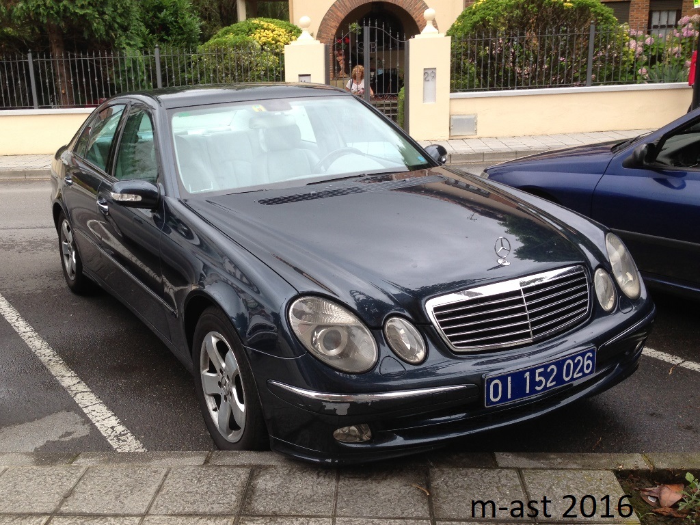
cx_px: 350
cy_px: 262
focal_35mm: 33
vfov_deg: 42.9
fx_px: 667
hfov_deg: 55.4
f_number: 2.4
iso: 50
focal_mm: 4.13
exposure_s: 1/170
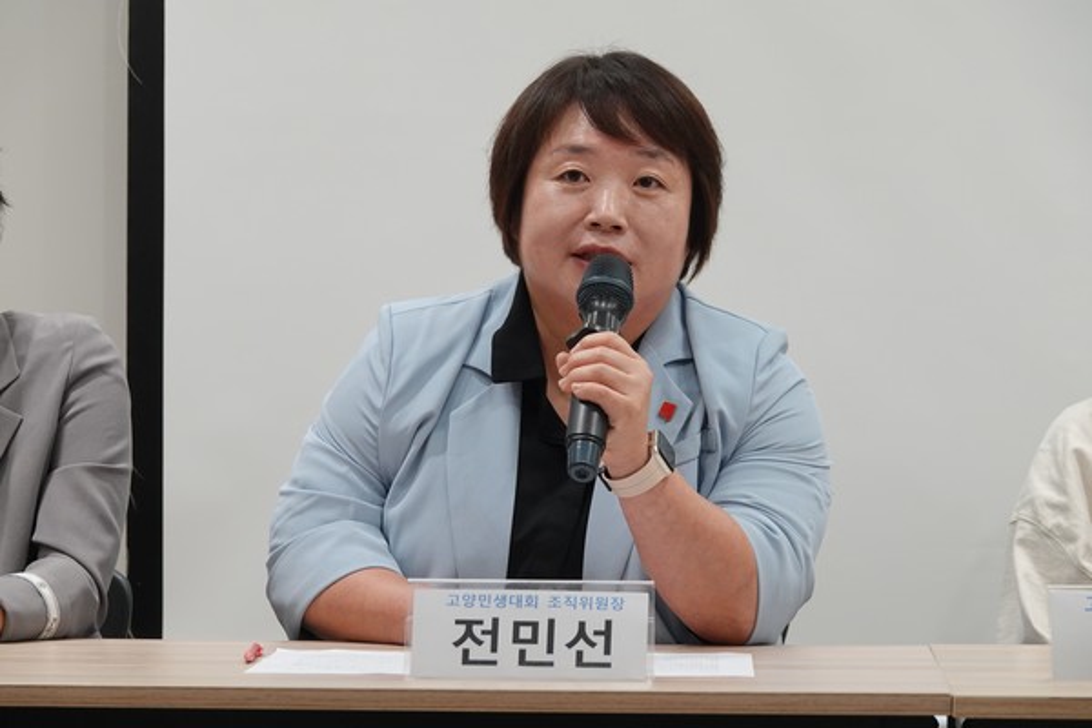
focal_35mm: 139
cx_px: 546
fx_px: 4216
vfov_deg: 9.9
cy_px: 364
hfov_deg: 14.8
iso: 800
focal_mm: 51.14
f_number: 4
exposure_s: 1/160
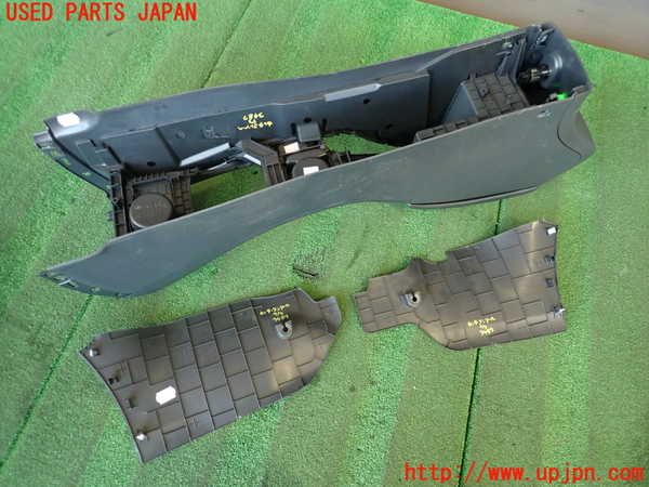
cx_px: 324
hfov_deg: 69.4
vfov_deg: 54.9
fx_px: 469
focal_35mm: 25
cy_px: 244
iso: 250
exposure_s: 1/30
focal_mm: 4.5
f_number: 2
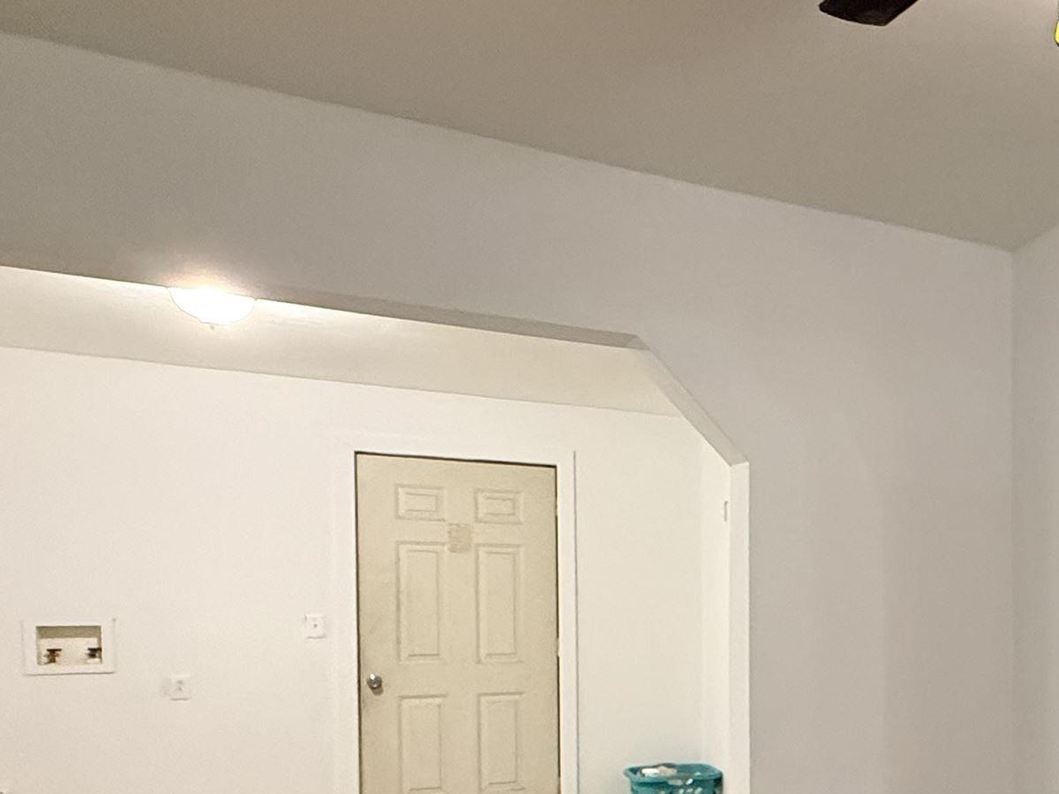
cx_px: 1148
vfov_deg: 38.1
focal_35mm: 36
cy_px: 643
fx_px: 1101
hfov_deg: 41.6
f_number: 2.2
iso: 640
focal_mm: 2.22
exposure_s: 1/60
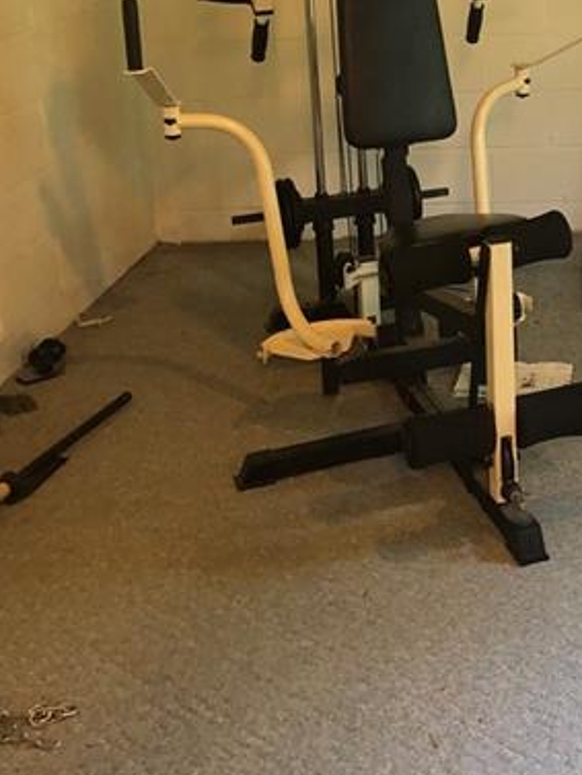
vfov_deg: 32.3
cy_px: 99
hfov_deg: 24.9
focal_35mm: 57
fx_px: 1277
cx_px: 526
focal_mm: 3.99
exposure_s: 1/12
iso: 100
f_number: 1.8
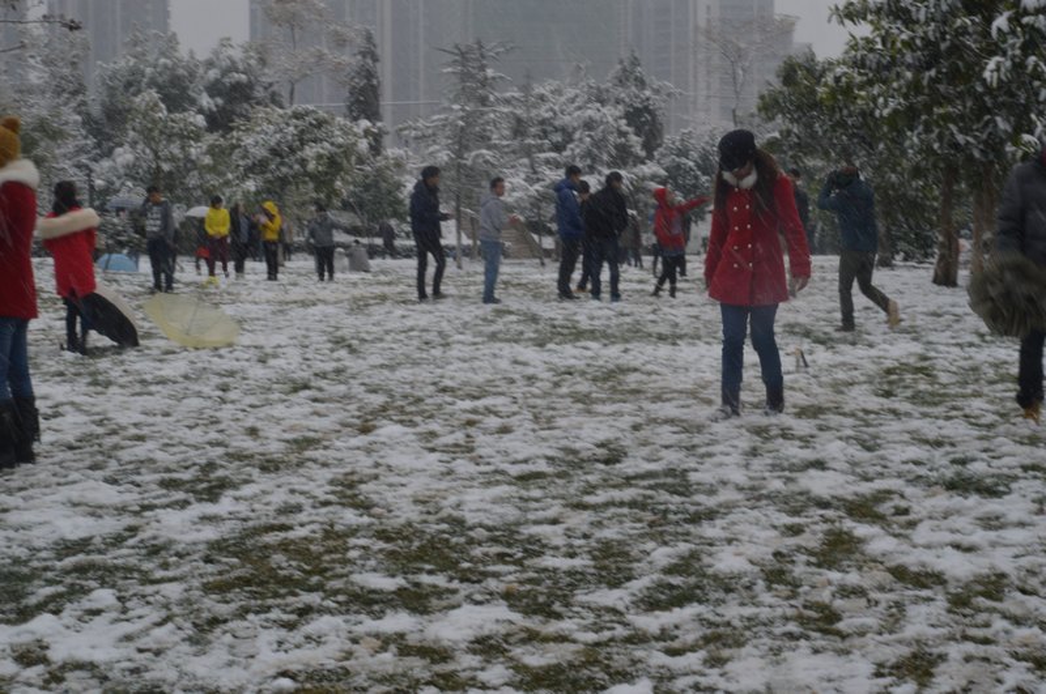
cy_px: 347
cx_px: 523
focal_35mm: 66
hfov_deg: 30.6
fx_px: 1915
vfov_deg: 20.6
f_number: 29
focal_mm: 44
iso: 320
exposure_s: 1/25
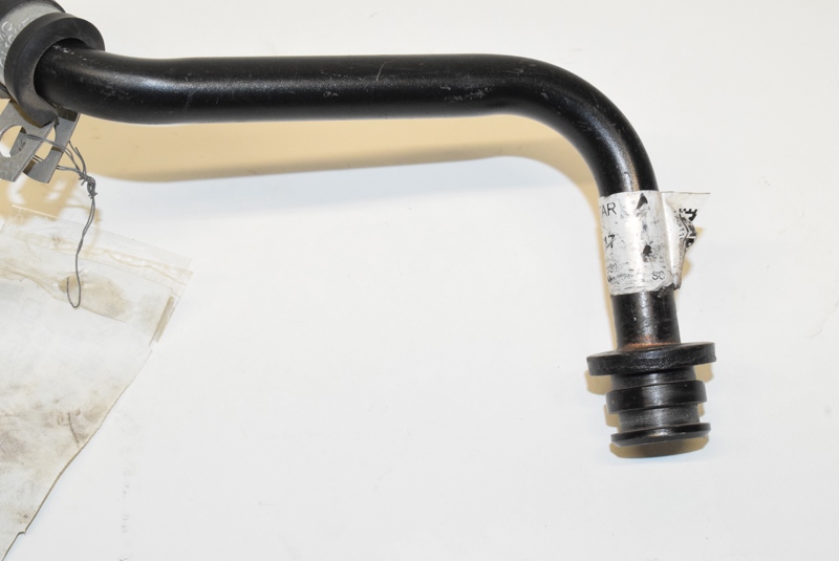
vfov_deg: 18.2
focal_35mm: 75
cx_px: 420
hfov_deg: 27.0
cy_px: 280
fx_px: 1749
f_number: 16
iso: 3200
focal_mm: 50
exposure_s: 1/200
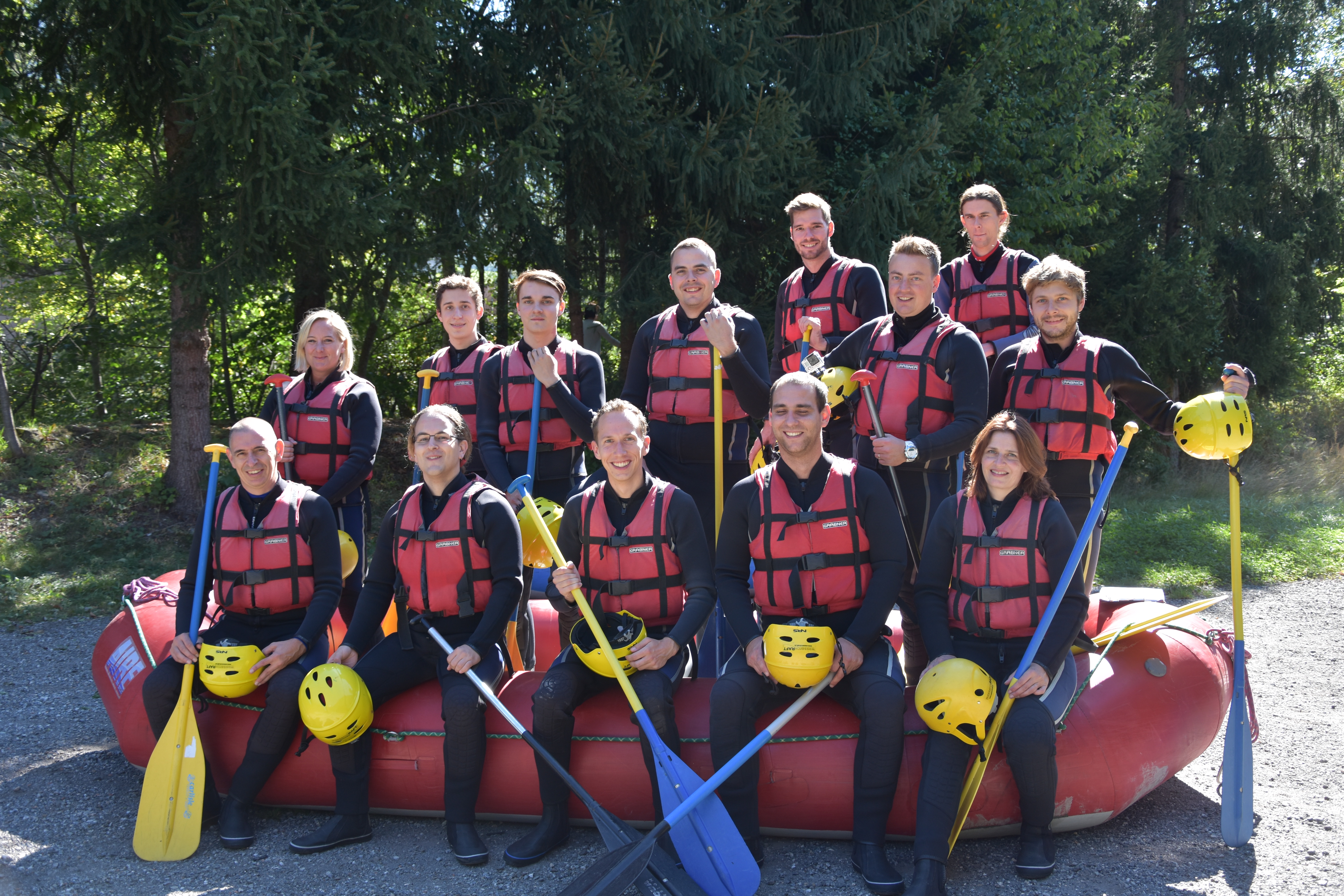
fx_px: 1400
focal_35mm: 38
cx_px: 672
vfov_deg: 35.5
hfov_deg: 51.3
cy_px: 448
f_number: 4
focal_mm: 25
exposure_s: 1/250
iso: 200
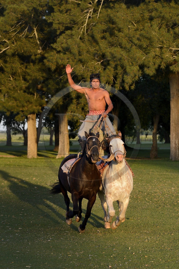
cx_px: 90
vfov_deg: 17.6
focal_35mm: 116
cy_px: 134
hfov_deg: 11.8
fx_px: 865
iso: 800
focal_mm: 116
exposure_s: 1/800
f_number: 5.6
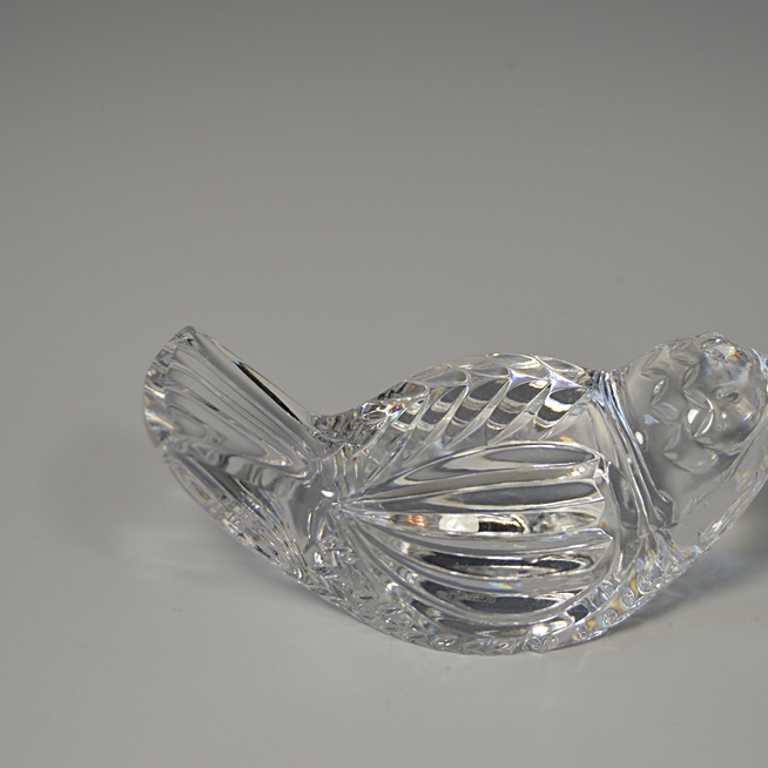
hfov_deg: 23.3
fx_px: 1857
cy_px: 382
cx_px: 453
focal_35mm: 74
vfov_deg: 23.4
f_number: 5.6
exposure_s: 1/125
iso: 140
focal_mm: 38
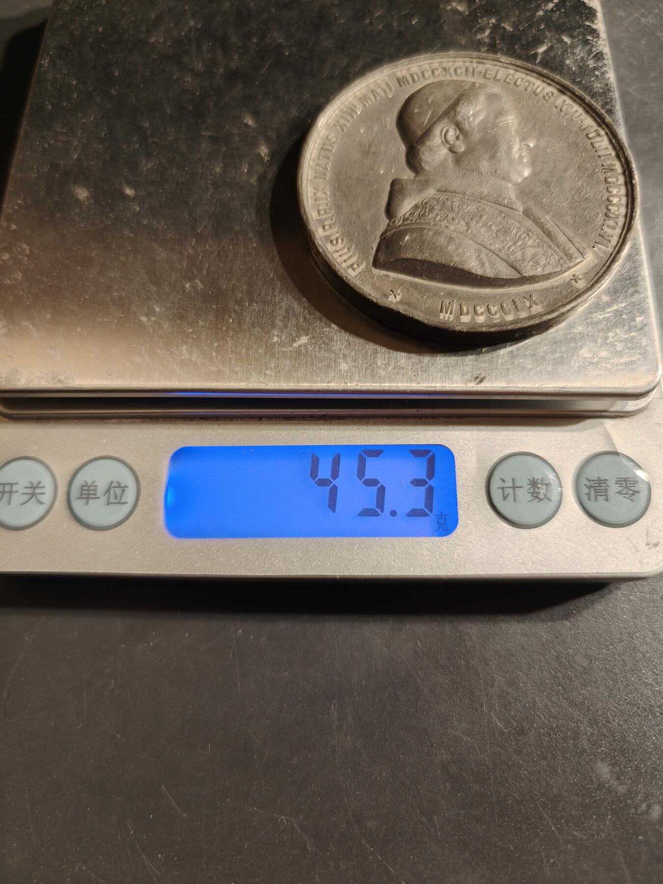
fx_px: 587
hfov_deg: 58.9
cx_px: 332
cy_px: 442
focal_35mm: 23
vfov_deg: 73.9
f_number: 1.6
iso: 250
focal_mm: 6.06
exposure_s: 1/140
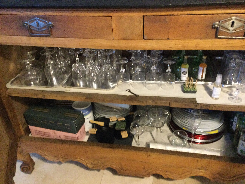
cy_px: 92
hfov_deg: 58.4
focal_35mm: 31
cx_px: 122
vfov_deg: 45.4
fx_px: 219
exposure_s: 1/17
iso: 250
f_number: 2.4
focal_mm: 3.3
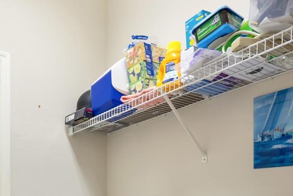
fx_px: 301
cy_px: 208
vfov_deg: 32.3
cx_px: 96
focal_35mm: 37
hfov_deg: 50.9
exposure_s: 1/20
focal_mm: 14
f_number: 6.3
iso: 250
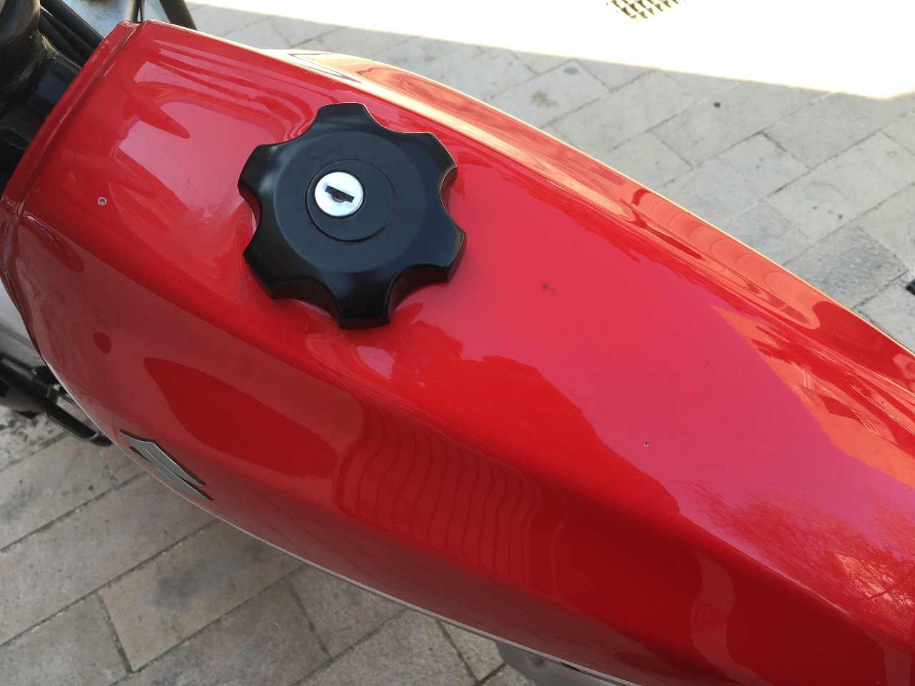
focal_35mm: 29
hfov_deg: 61.7
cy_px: 343
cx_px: 458
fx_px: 767
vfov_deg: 48.2
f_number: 2.2
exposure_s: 1/151
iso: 25
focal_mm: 4.15
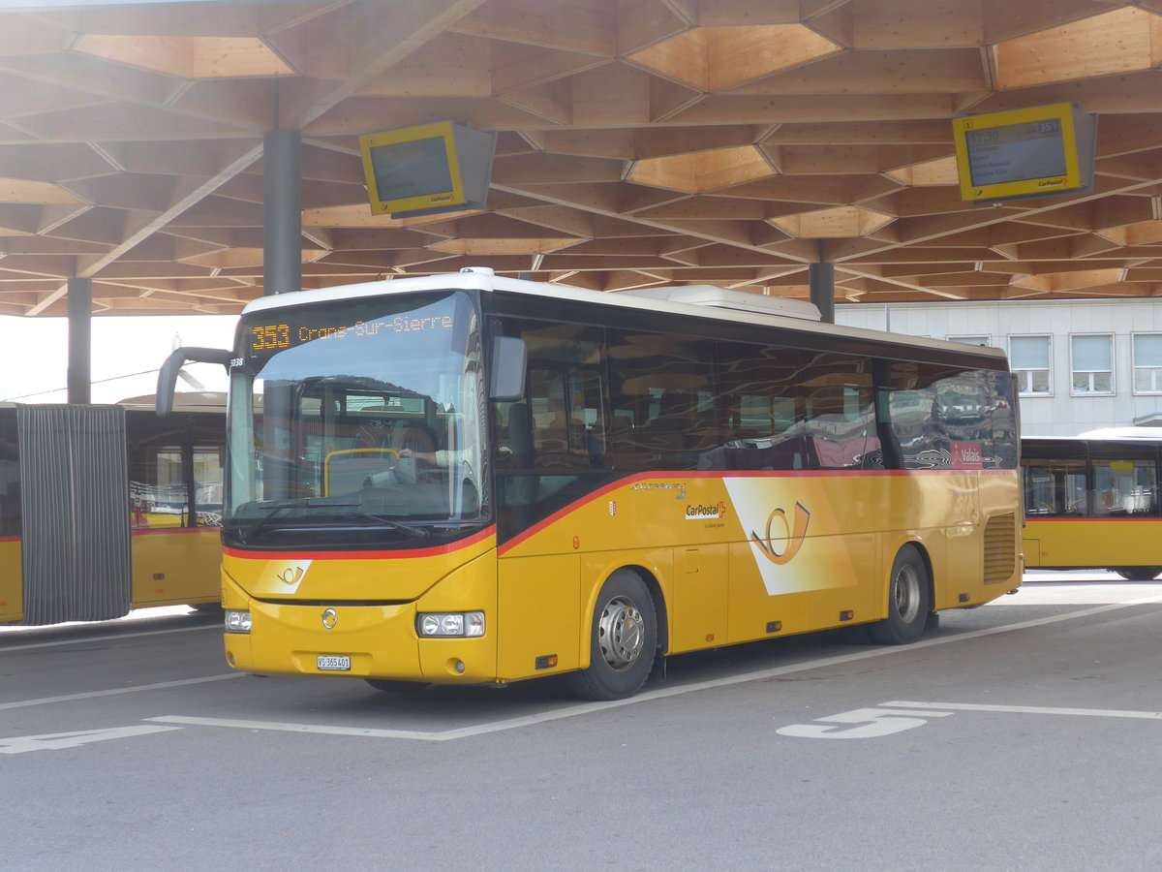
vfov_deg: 26.6
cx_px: 581
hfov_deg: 34.9
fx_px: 1846
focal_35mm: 55
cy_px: 436
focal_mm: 11.3
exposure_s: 1/200
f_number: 3.4
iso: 80
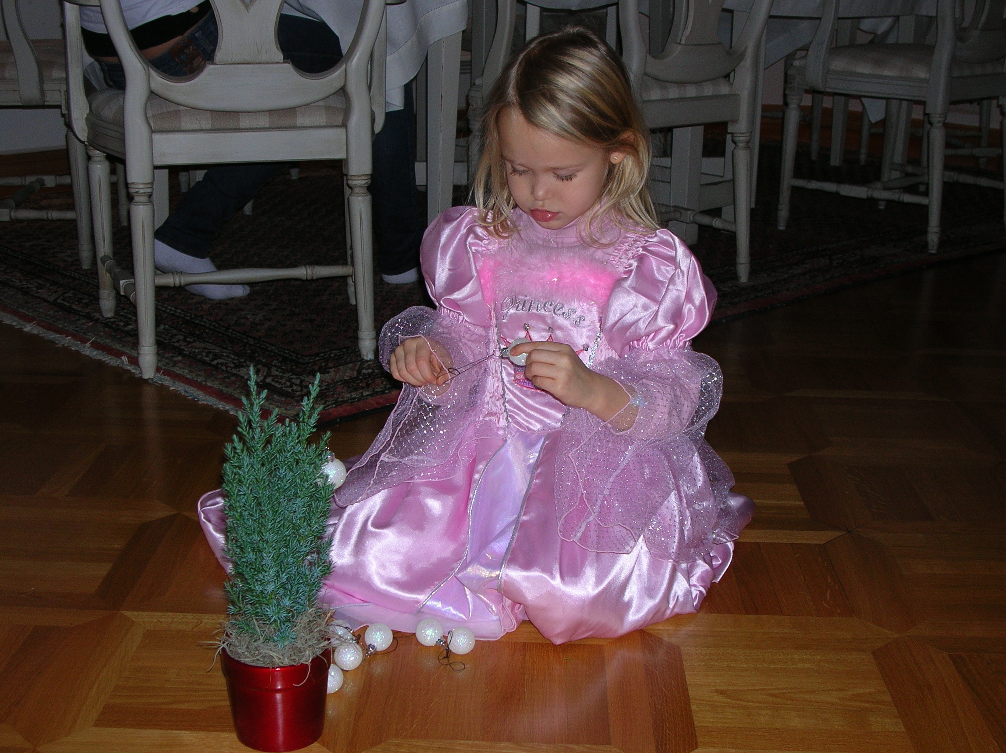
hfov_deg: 37.5
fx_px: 1481
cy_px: 376
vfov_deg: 28.5
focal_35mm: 51
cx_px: 503
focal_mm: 8.5
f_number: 3.3
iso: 60
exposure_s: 1/60.1
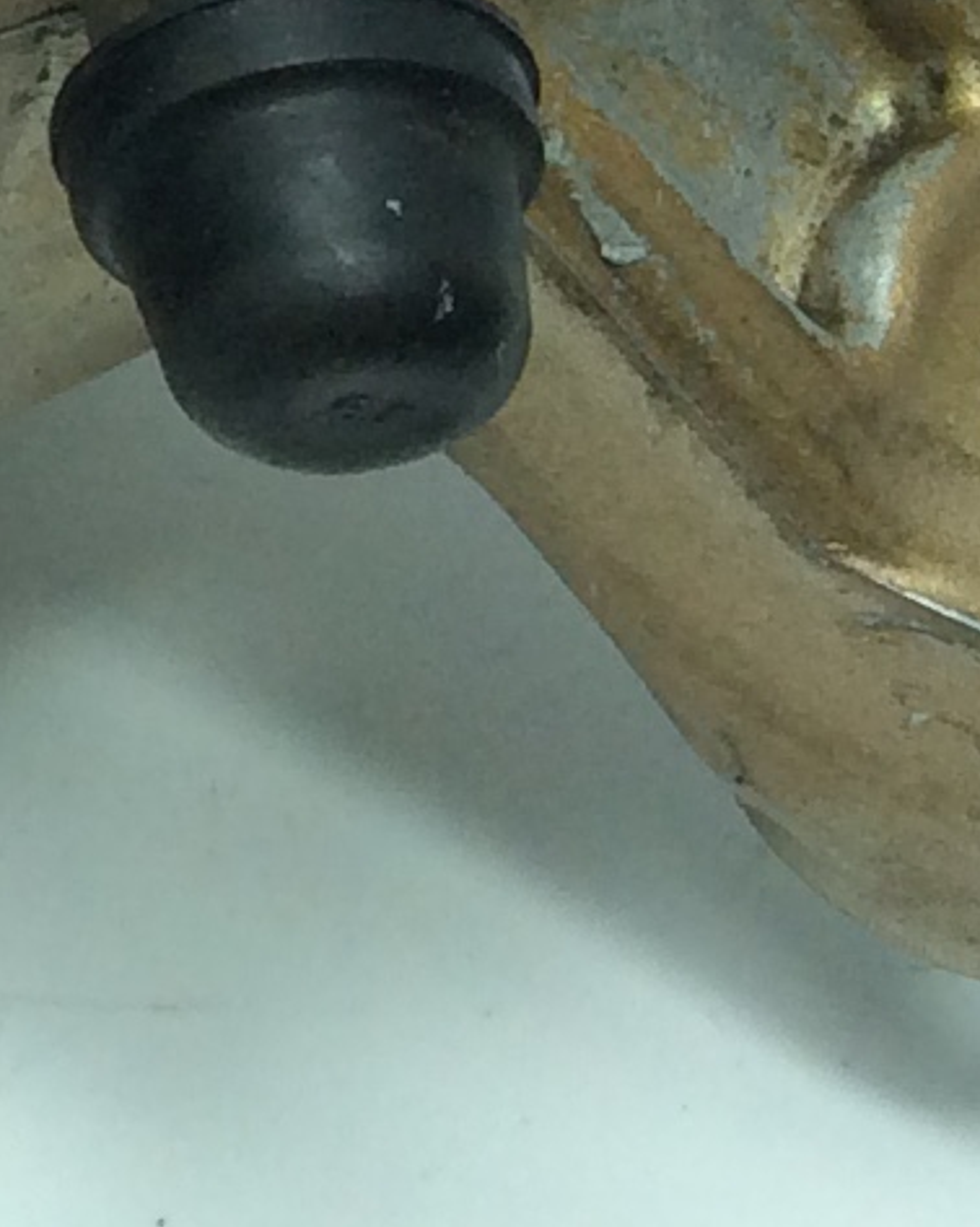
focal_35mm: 171
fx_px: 6204
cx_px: -1732
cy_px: -742
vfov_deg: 10.8
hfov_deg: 8.0
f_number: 2.4
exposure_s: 1/302
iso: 32
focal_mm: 3.3
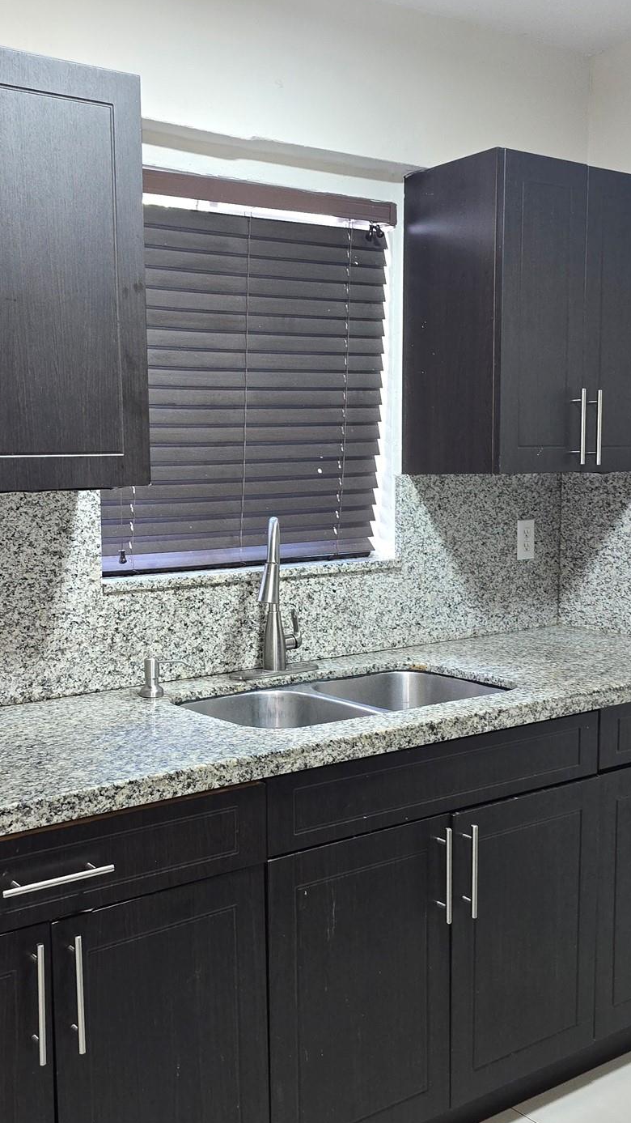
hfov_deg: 31.6
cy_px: 575
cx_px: 181
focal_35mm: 37
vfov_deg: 54.0
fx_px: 1101
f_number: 1.7
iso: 125
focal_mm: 6.3
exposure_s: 1/20
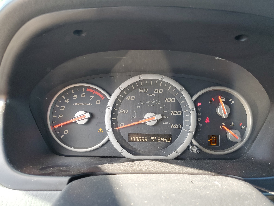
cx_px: 137
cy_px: 103
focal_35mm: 26
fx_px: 206
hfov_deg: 67.3
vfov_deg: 53.1
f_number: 1.5
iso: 70
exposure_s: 1/120
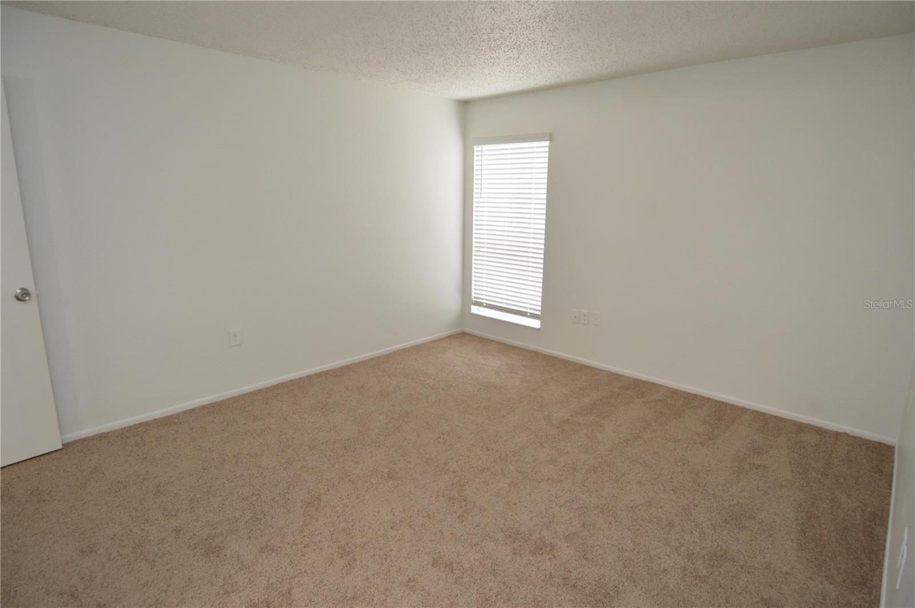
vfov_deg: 67.3
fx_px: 457
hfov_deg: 90.1
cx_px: 458
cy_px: 304
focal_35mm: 18
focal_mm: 12
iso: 560
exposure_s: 1/60
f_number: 4
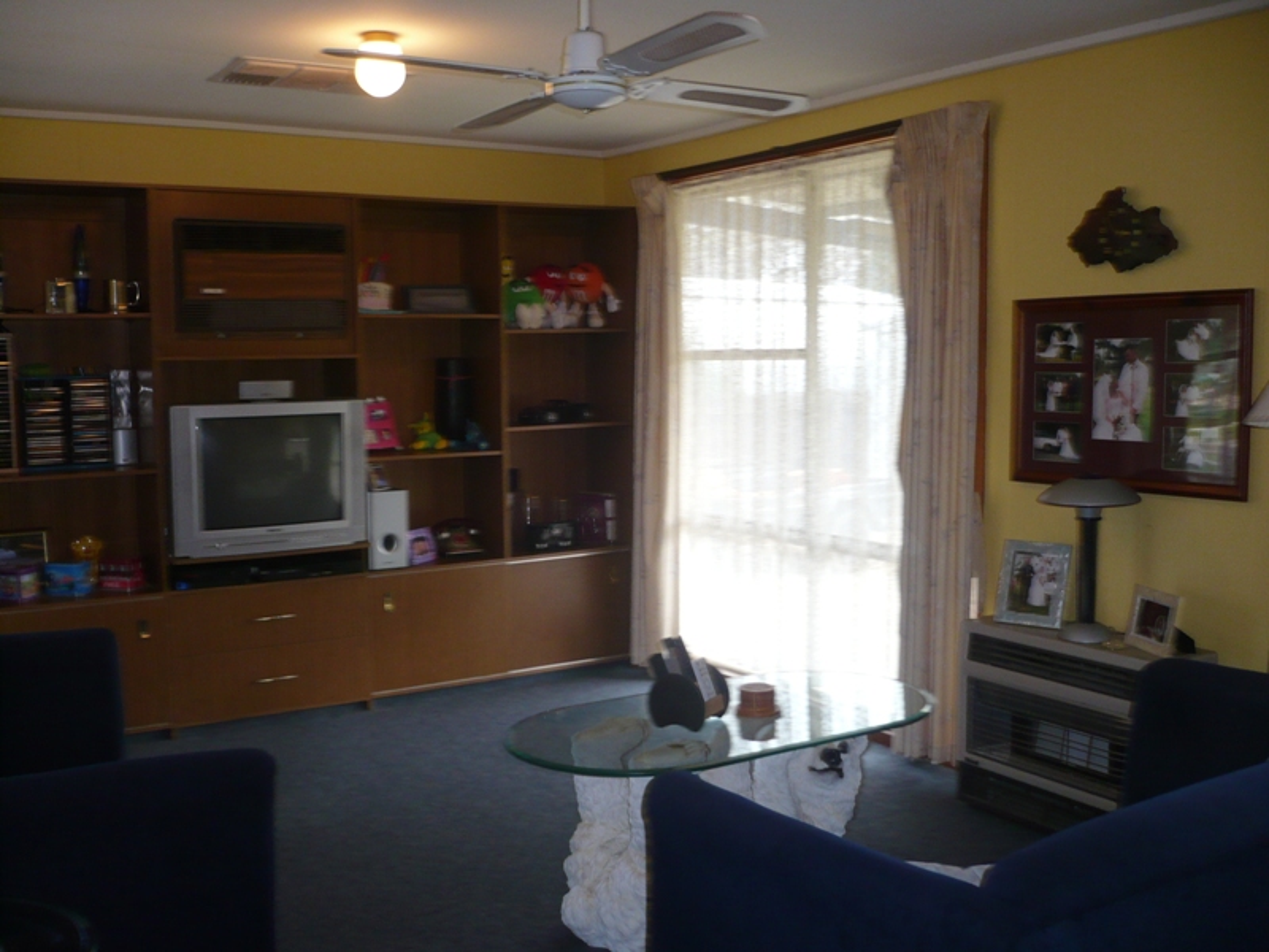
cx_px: 634
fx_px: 1283
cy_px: 476
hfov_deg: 52.6
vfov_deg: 40.7
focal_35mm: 35
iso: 160
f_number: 2.8
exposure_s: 1/30
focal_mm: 5.8
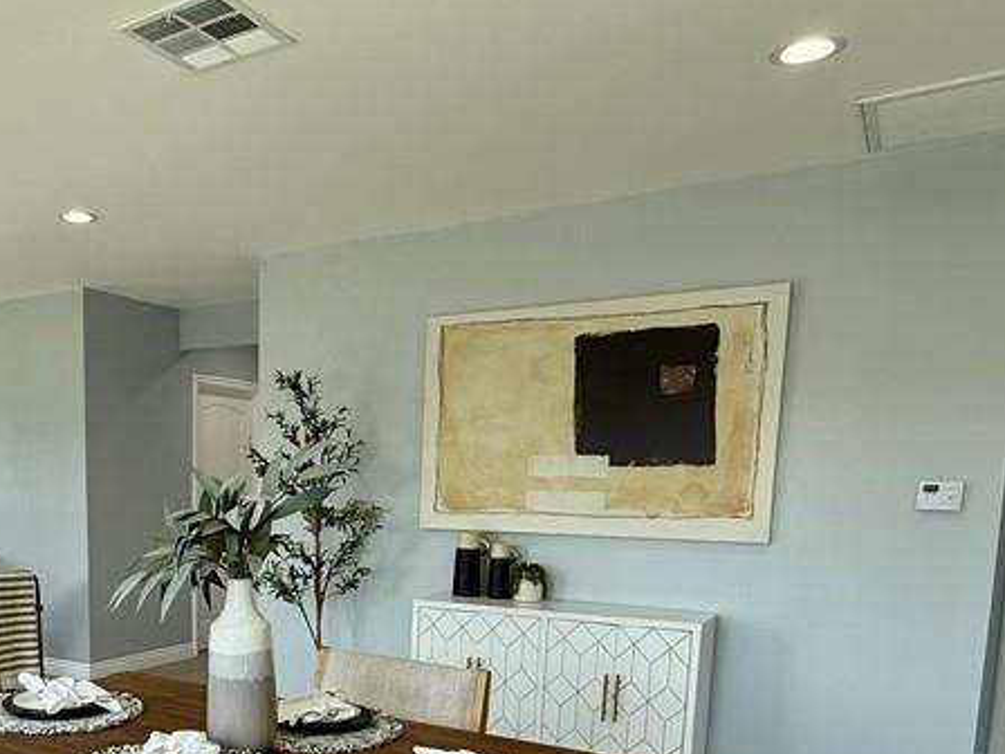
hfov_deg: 54.2
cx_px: 251
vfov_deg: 42.2
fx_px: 929
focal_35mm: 32
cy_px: 601
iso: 50
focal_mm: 2.22
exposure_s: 1/120
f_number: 2.2
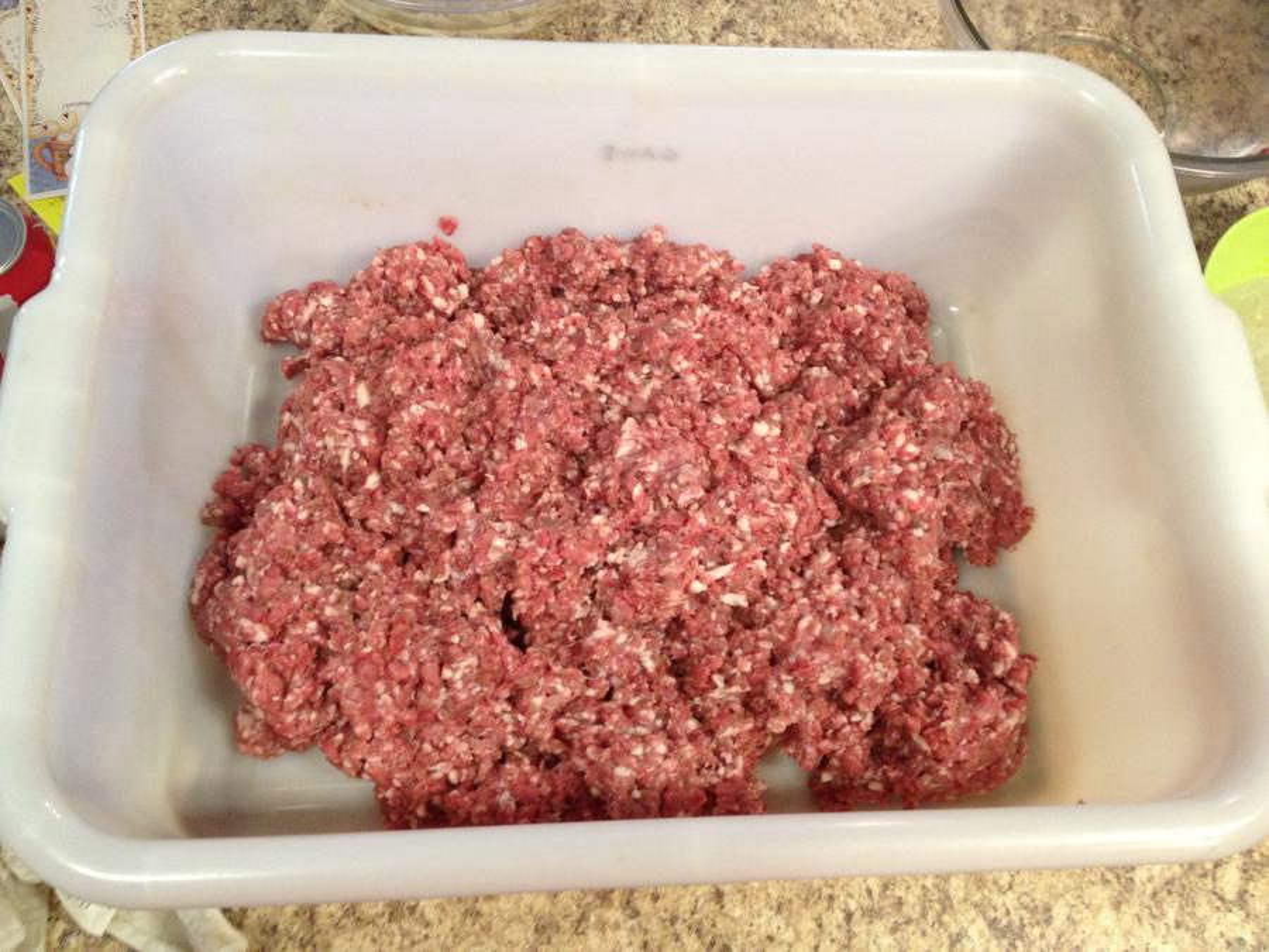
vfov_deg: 40.7
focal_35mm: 35
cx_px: 634
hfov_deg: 52.6
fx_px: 1283
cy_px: 476
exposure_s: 1/20
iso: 200
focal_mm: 4.28
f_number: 2.4
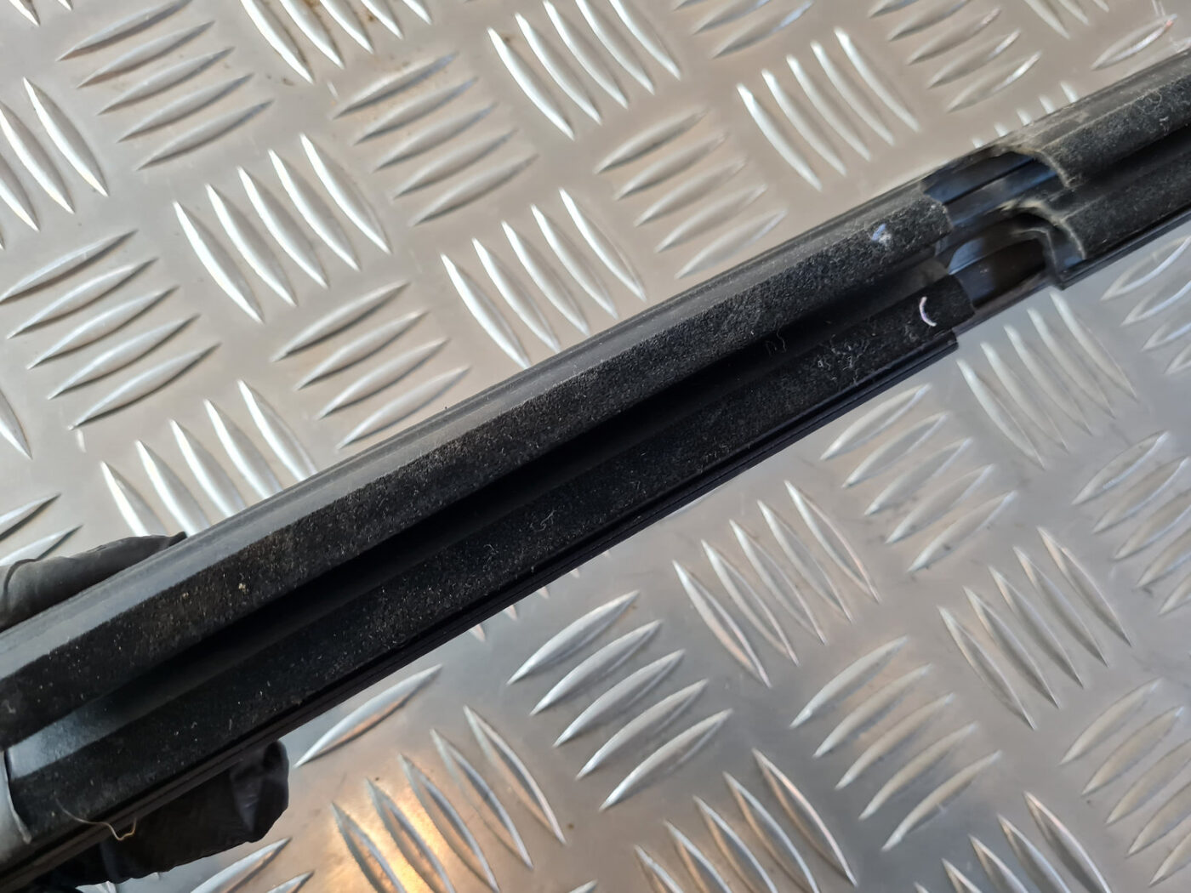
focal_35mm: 26
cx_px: 596
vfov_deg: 53.1
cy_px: 446
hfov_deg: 67.3
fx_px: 895
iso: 200
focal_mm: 5.4
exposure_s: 1/100
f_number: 1.8
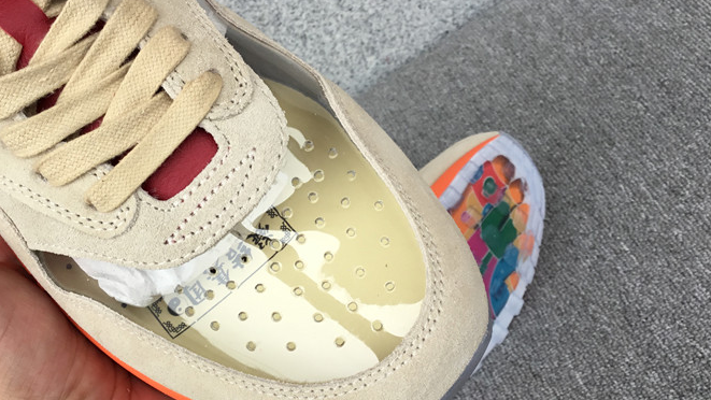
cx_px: 293
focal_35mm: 46
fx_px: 867
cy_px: 230
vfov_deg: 26.0
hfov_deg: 44.4
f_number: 2.4
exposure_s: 1/145
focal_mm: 3.3
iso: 25
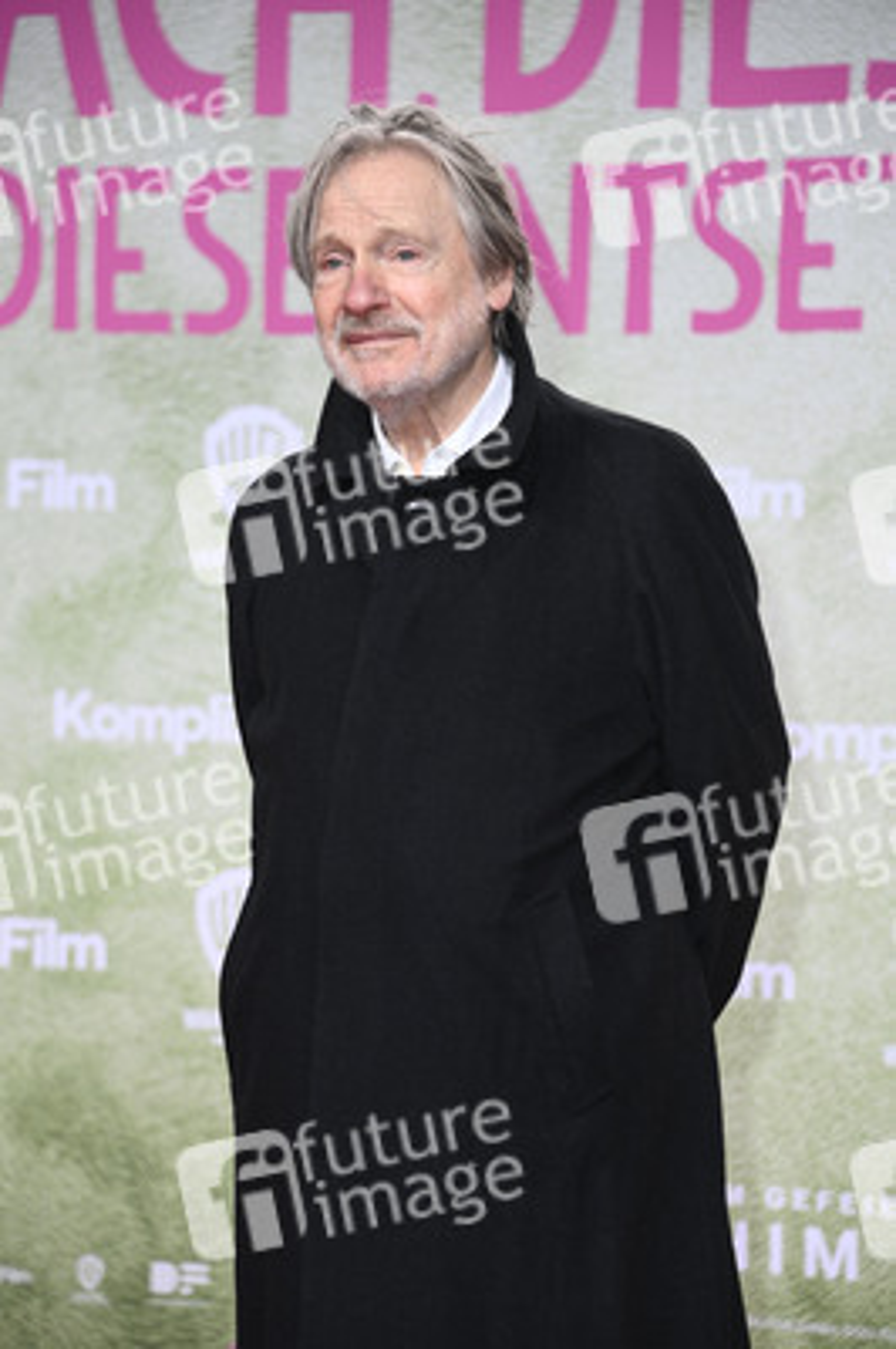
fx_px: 5048
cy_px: 674
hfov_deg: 10.1
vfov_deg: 15.2
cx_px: 448
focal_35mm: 135
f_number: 5.6
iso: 640
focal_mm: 135
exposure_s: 1/250
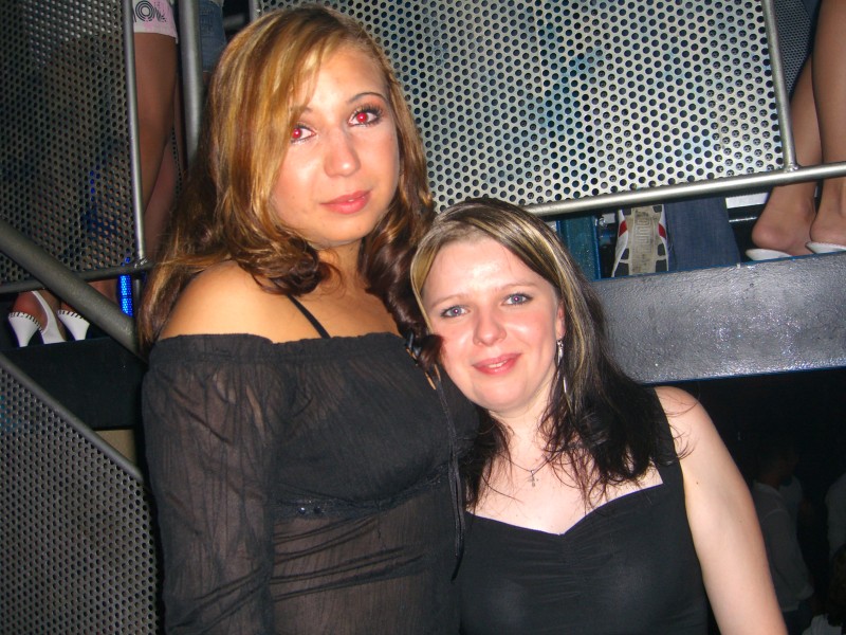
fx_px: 929
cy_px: 318
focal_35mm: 38
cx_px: 423
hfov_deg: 49.0
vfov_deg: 37.7
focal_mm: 7.9
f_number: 2.8
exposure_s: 1/60
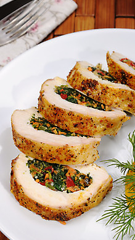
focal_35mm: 113
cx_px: 77
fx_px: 719
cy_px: 122
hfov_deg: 10.7
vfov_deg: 18.9
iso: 200
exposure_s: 1/160
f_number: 11
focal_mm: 70
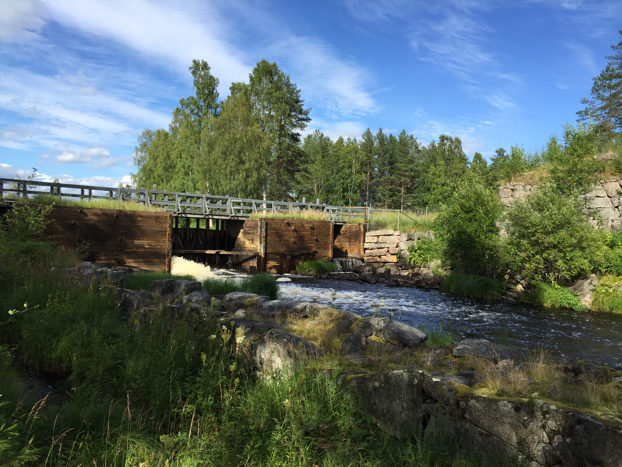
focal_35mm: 29
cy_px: 234
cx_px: 311
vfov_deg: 48.2
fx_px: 521
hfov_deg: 61.7
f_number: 2.2
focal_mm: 4.15
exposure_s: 1/1276
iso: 32
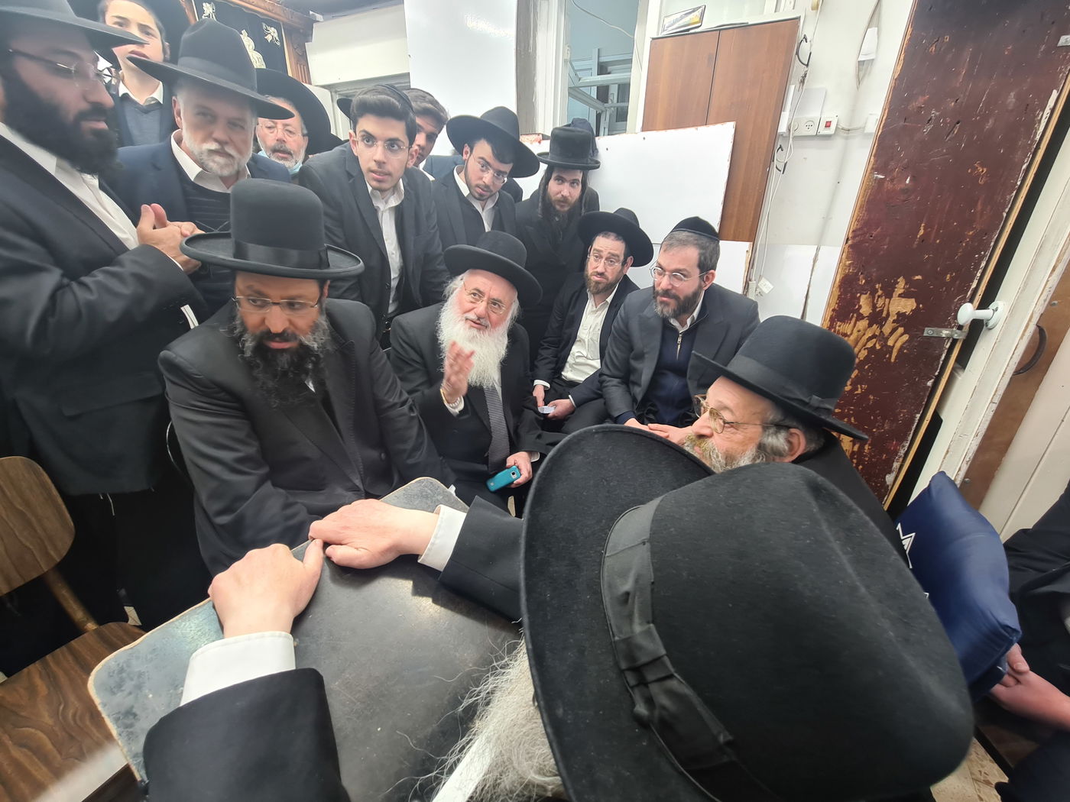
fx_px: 402
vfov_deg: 89.9
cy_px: 401
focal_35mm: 13
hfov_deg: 106.2
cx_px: 535
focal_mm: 2.22
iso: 80
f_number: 2.2
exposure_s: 1/50
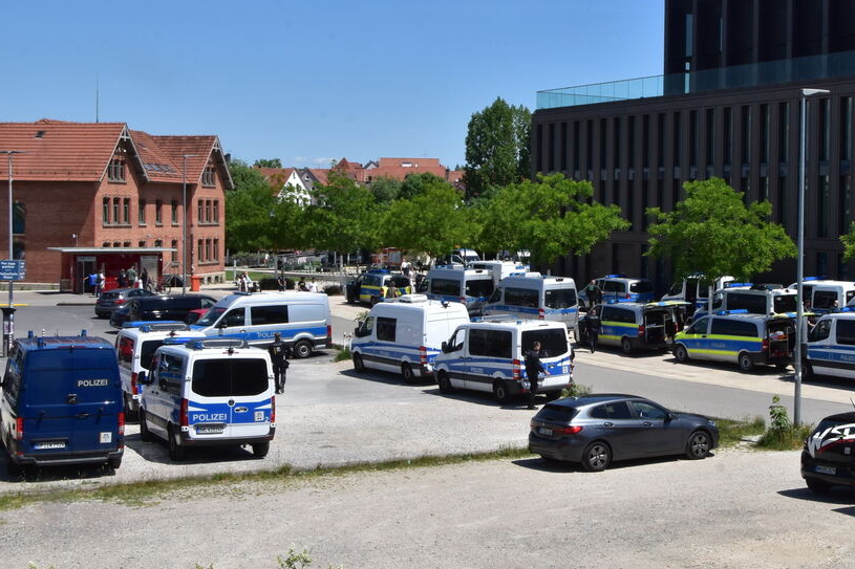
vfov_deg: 25.5
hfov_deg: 36.9
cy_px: 240
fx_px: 1258
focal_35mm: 53
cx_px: 605
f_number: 20
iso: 500
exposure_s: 1/250
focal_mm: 24
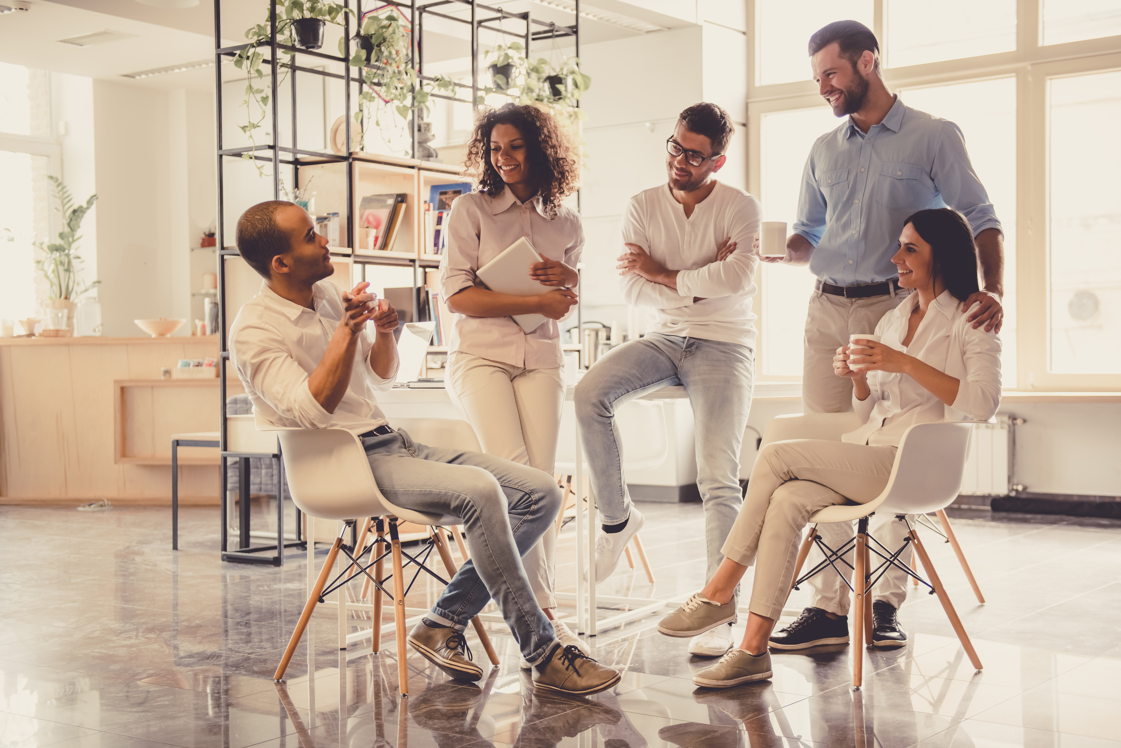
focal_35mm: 50
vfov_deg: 27.0
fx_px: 1557
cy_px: 374
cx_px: 560
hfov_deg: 39.6
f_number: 2.8
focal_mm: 50
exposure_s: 1/100
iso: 500
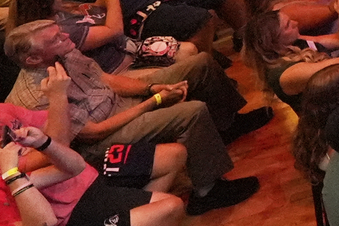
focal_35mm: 108
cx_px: 972
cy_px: -408
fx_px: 1017
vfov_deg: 10.1
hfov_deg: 11.8
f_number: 7.1
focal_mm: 14
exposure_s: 1/1000
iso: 8000
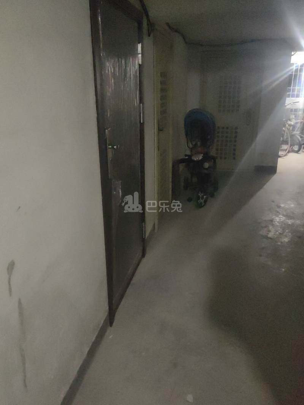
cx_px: 152
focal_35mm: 27
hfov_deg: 51.3
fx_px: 316
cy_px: 202
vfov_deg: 65.3
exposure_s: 1/100
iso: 5000
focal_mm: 5.54
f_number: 1.8
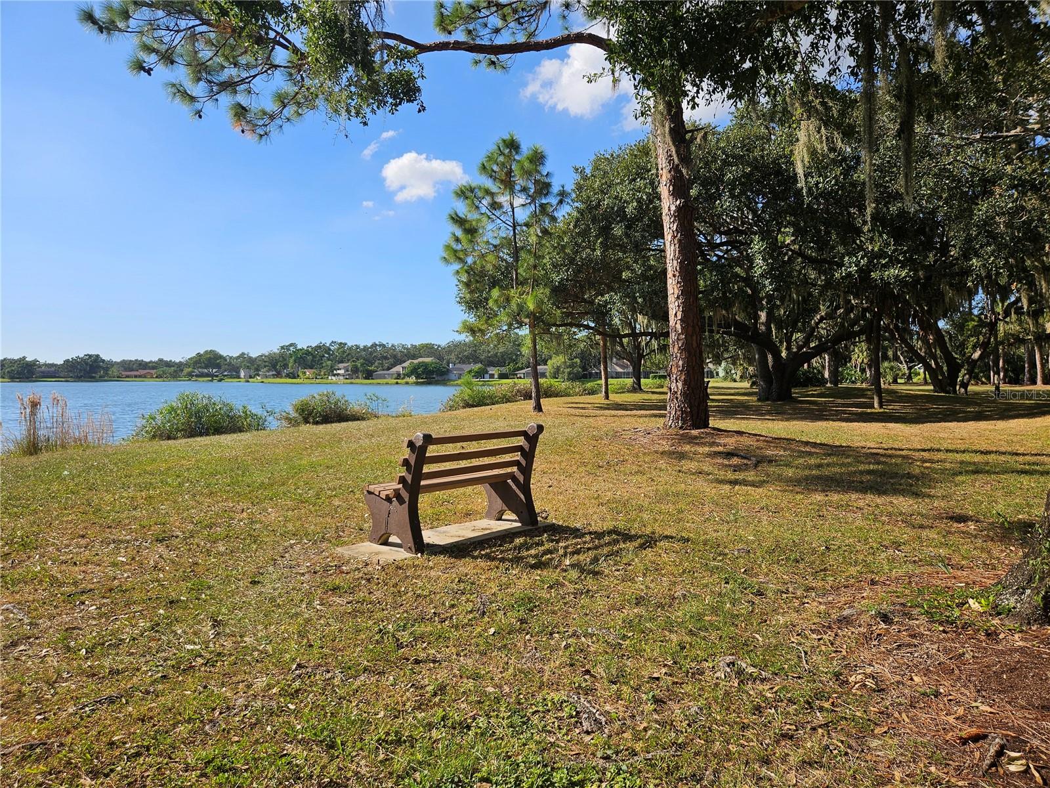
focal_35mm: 23
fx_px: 698
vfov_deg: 58.9
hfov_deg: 73.9
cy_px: 394
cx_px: 525
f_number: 1.8
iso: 25
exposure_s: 1/1780
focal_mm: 5.4
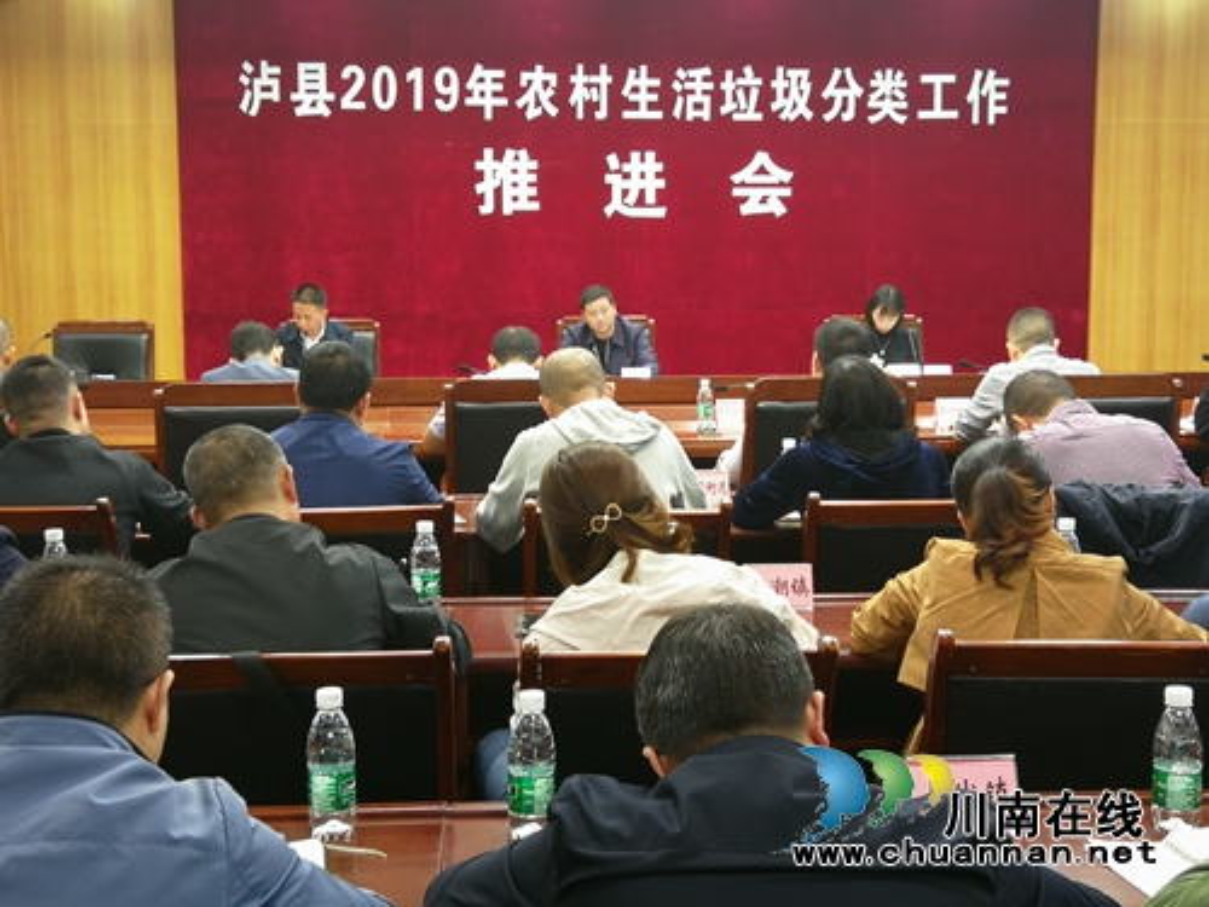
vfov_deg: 30.3
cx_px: 604
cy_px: 454
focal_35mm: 48
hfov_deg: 39.7
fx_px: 1676
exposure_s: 1/33.3
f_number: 2.2
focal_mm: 3.95
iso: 200
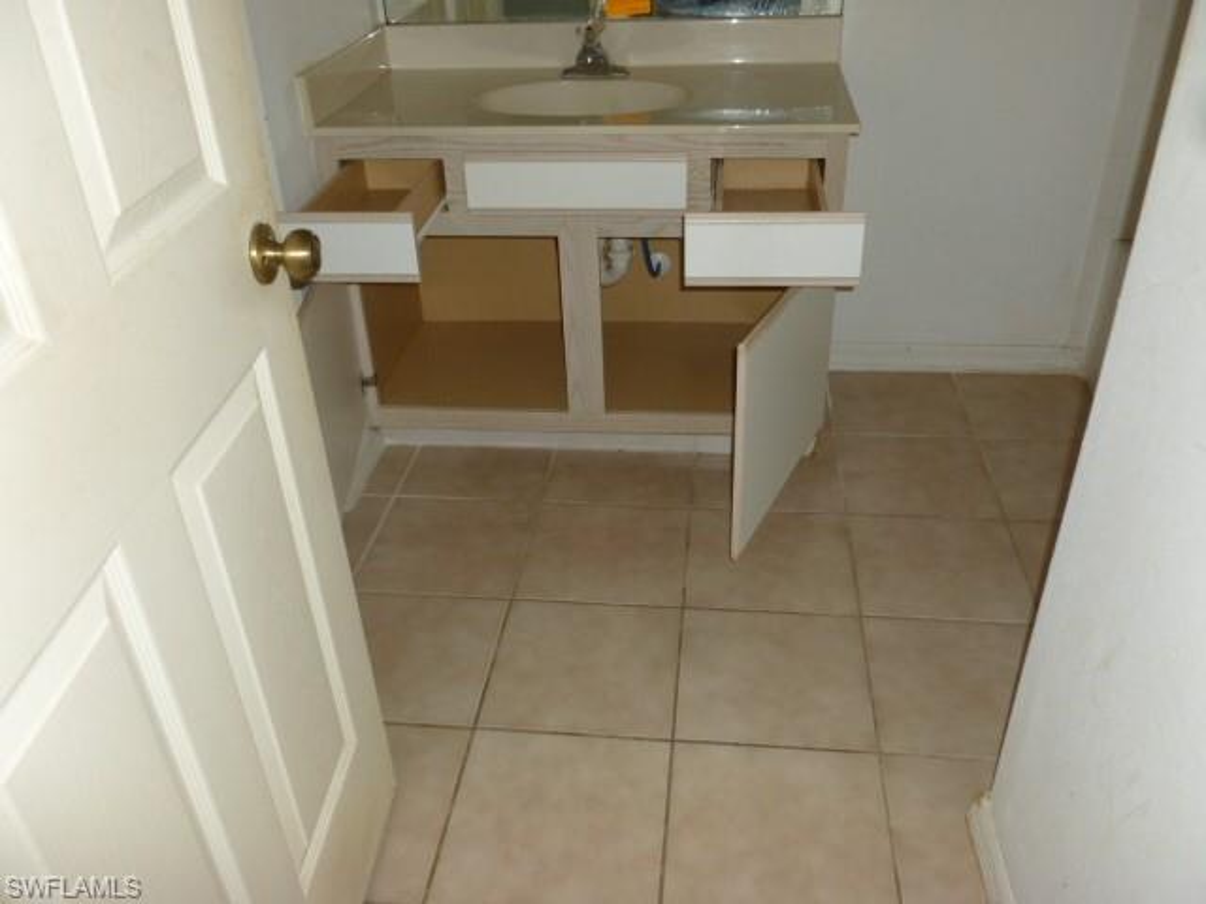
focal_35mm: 28
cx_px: 603
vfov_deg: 49.7
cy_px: 452
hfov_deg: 63.4
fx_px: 976
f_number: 3.3
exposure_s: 1/60
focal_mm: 5
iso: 160
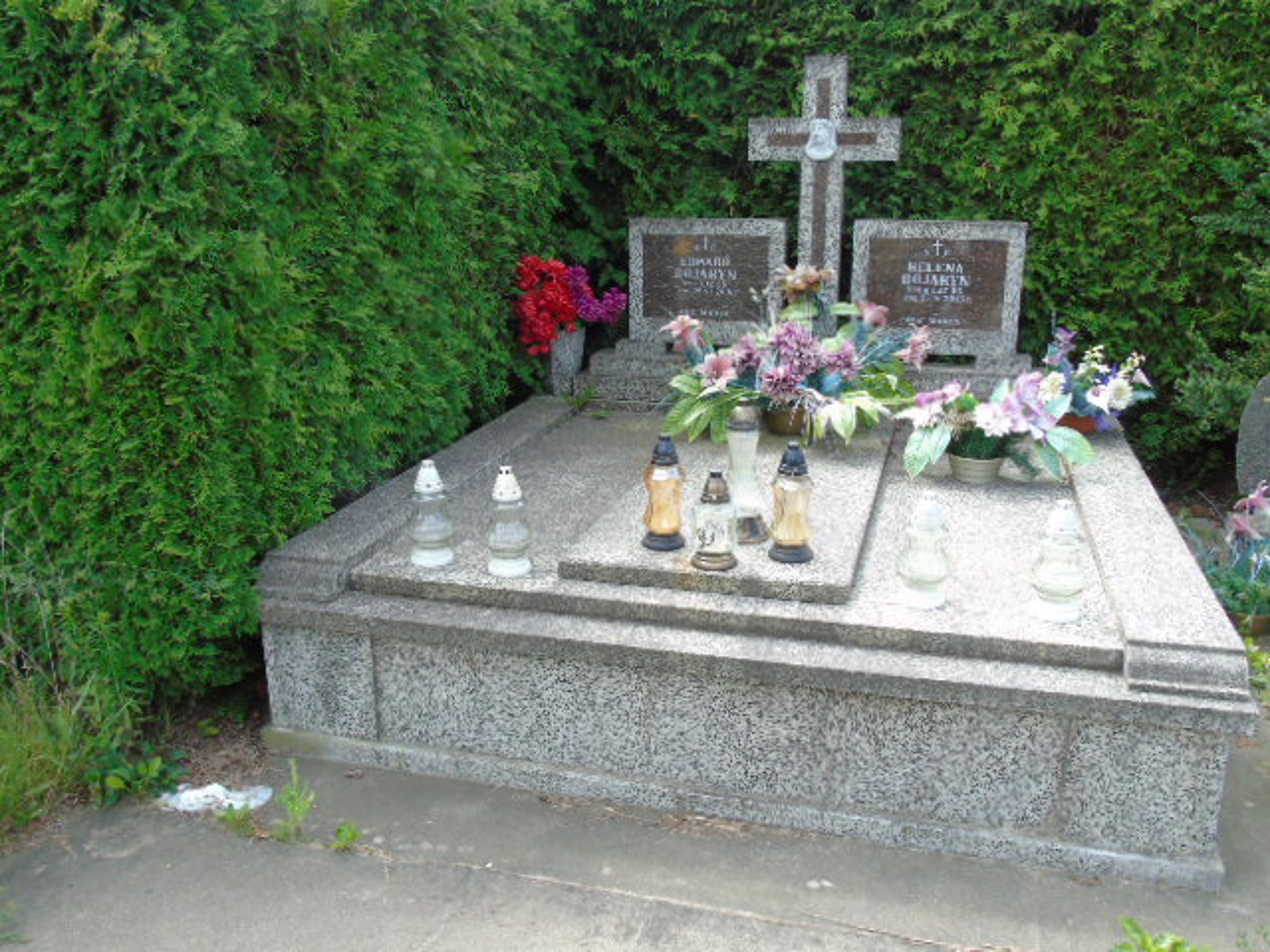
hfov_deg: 61.7
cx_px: 635
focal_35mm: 29
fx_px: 1064
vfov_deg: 48.2
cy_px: 476
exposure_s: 1/160
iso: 80
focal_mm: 5.2
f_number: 3.6
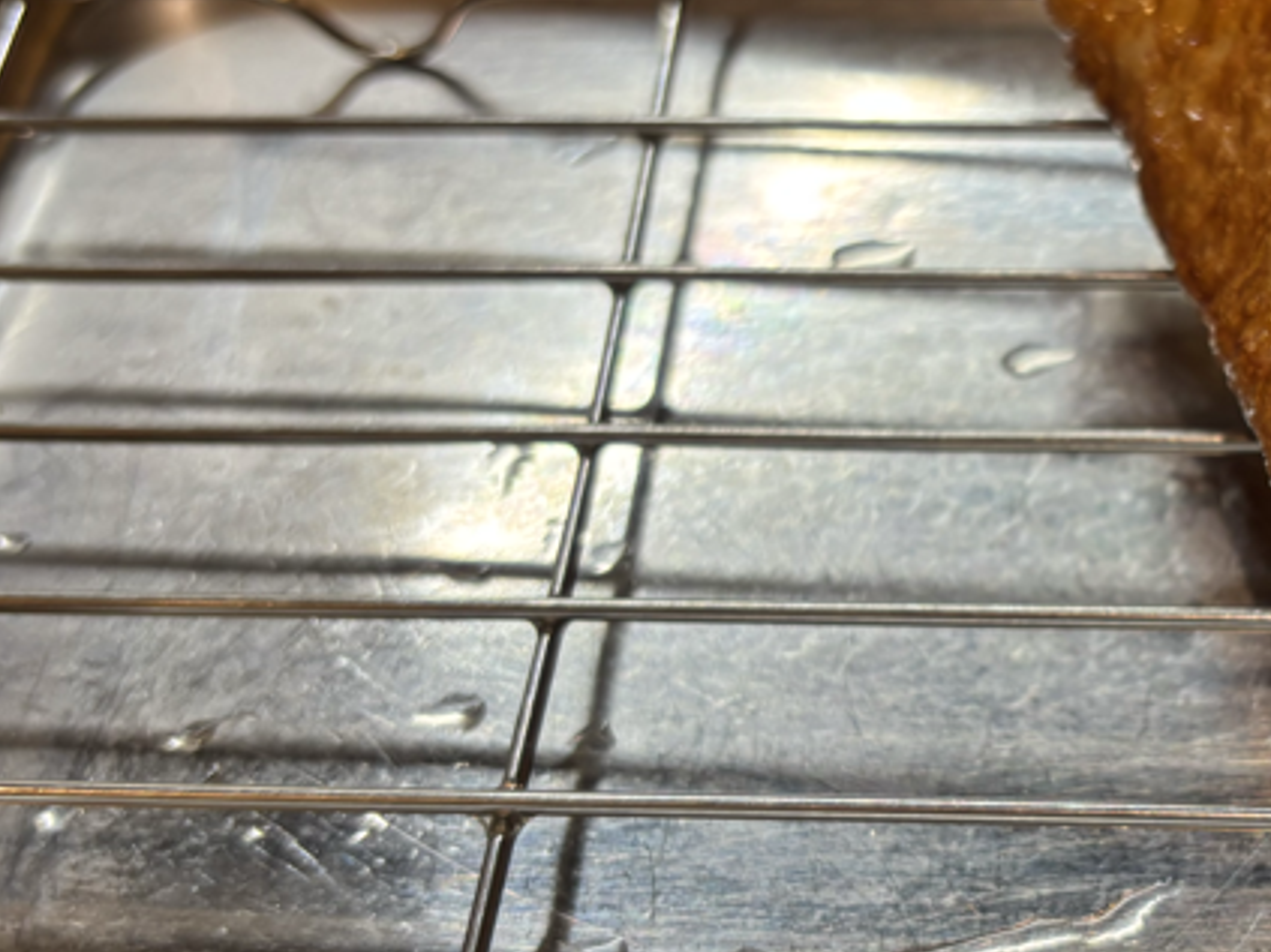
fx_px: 2313
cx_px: 1070
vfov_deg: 23.3
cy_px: 435
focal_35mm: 63
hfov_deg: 29.8
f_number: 1.6
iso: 80
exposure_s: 1/50
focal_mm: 5.96
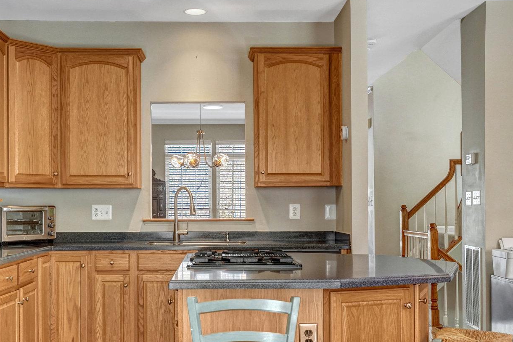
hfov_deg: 41.9
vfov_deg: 28.5
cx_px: 231
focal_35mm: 47
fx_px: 670
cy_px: 214
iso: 1250
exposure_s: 1/60
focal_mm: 28
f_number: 8
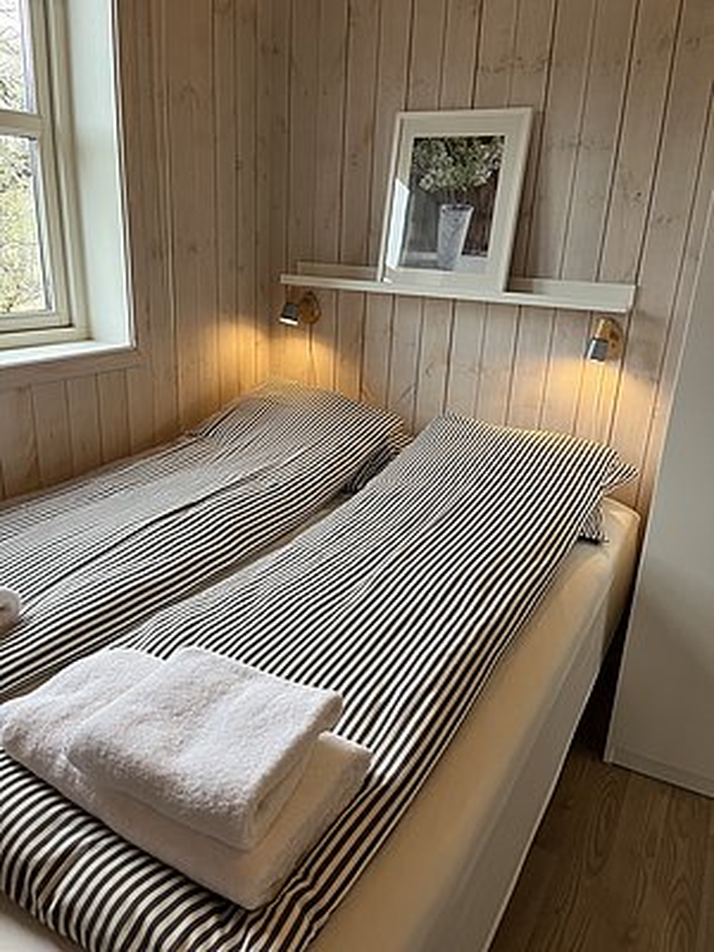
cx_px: 357
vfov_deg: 67.3
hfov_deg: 53.1
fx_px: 715
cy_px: 476
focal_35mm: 26
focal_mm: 5.1
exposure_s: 1/49
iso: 125
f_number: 1.6
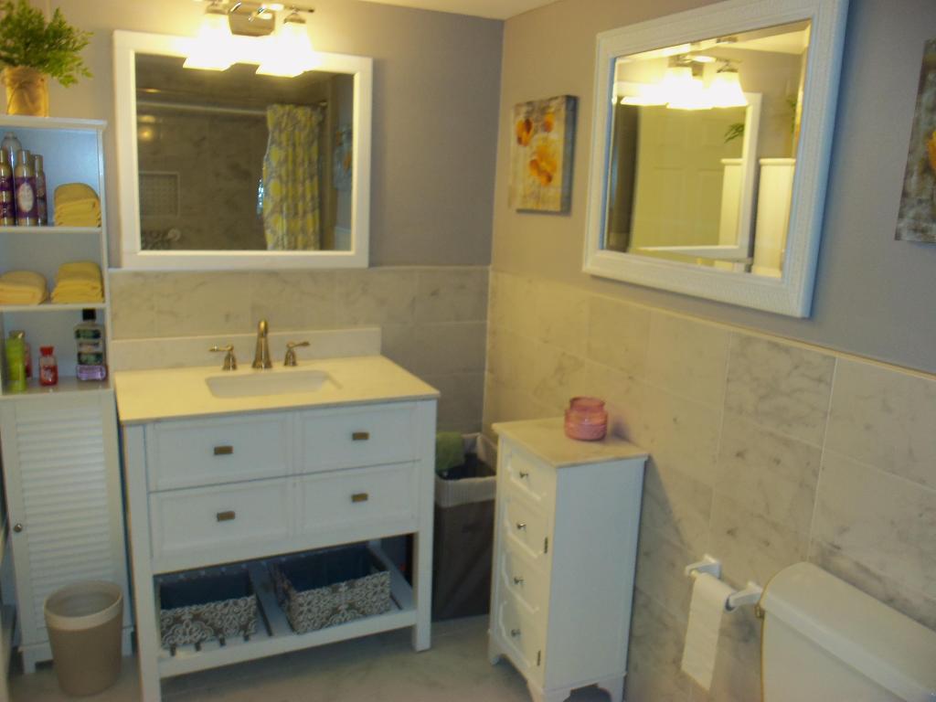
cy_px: 351
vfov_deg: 48.2
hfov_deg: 61.7
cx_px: 468
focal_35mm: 29
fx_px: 784
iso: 100
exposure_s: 1/30
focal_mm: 5.2
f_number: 3.4
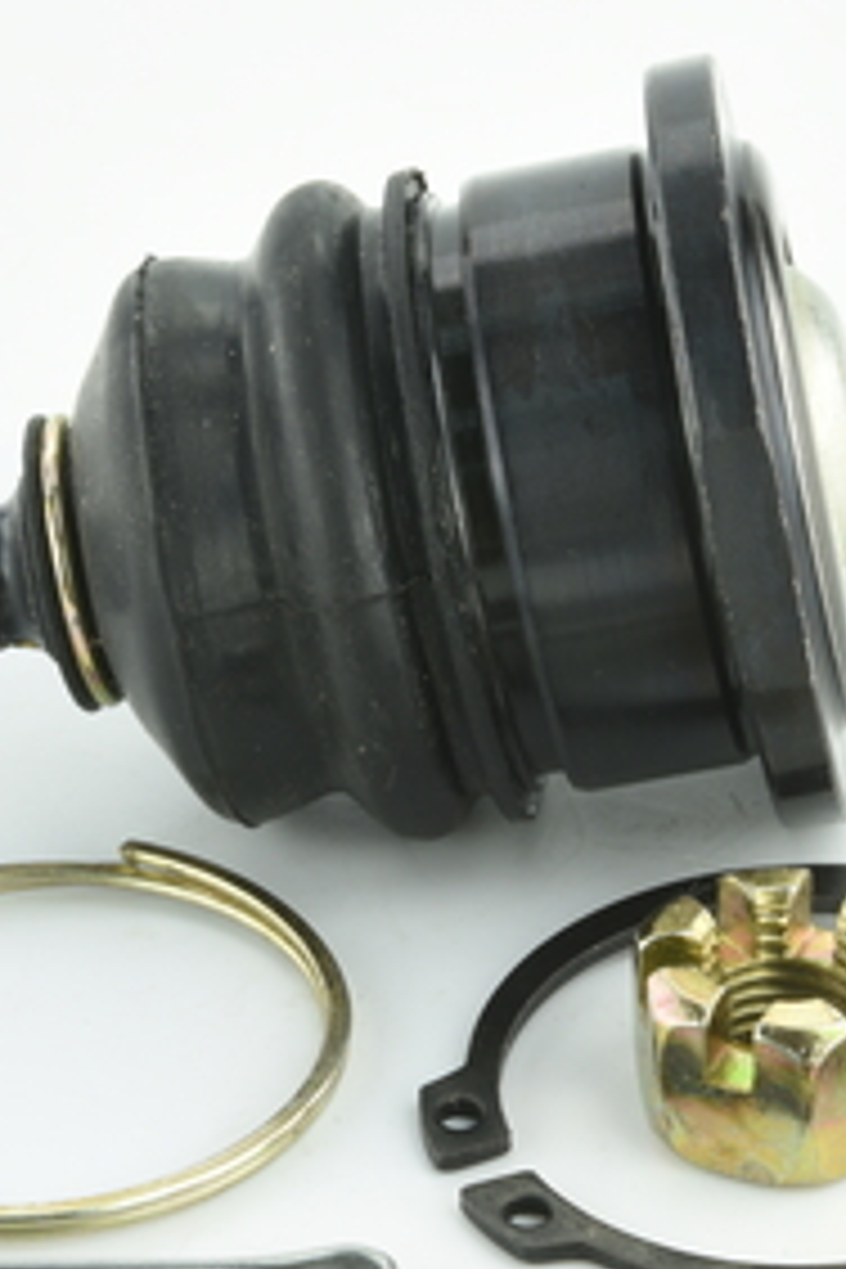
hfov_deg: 9.0
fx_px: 5393
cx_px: 459
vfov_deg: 13.4
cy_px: 832
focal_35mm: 153
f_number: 29
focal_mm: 60
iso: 64
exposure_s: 1/2
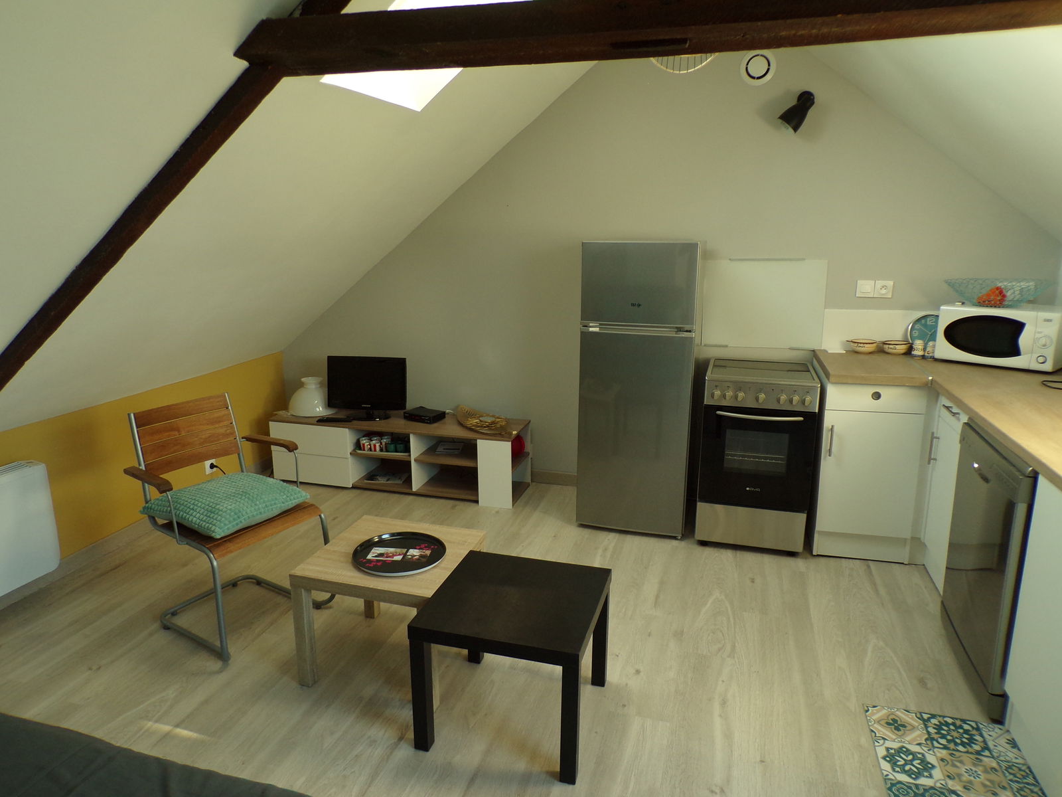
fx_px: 736
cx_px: 531
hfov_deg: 71.6
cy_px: 398
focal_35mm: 24
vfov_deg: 56.8
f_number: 3
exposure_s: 1/34
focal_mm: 4.3
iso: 130
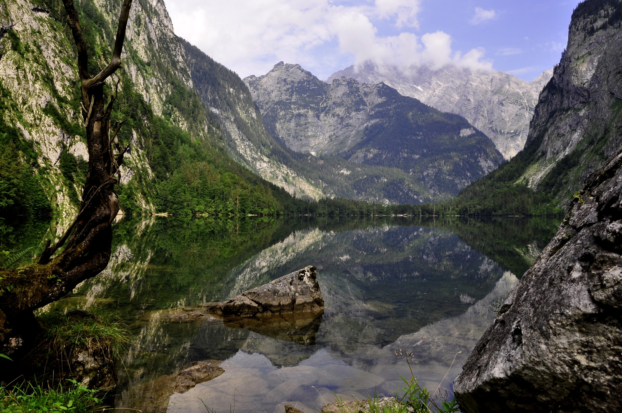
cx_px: 311
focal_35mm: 32
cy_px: 206
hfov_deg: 59.5
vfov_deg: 41.6
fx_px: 544
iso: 200
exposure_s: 1/100
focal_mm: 21
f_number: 13
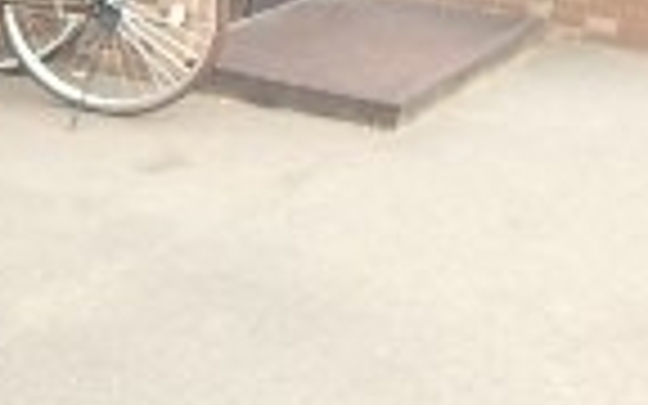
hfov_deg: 17.3
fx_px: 1748
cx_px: -500
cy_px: 162
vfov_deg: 13.2
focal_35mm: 99
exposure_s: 1/100
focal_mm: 3.7
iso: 125
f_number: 3.5
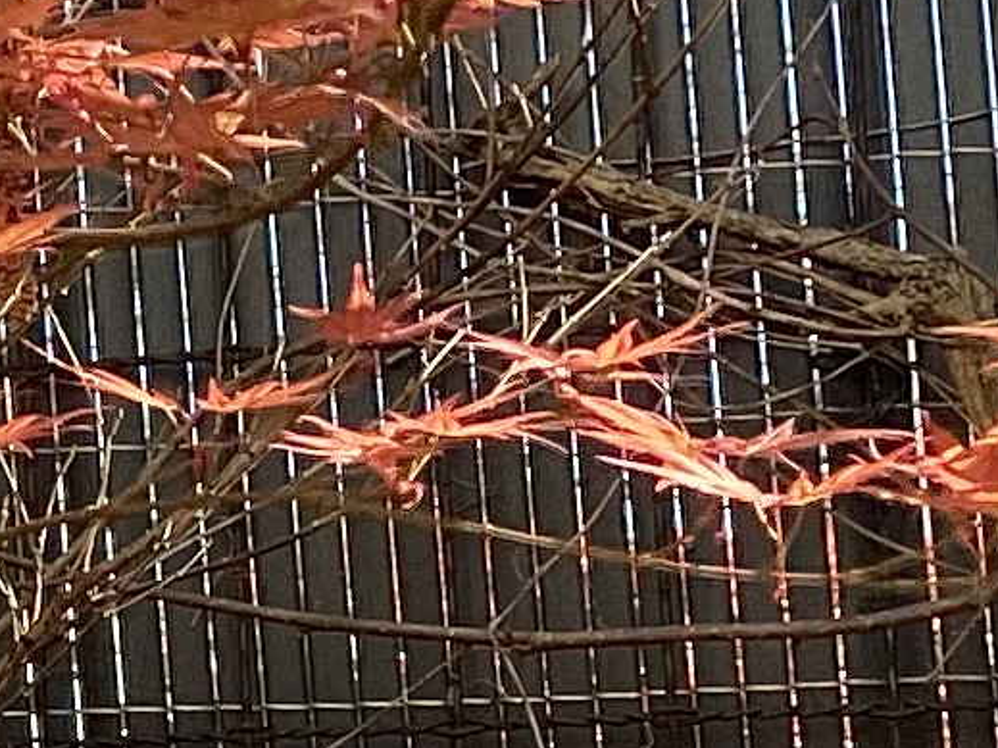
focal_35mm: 195
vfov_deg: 7.6
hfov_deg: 9.7
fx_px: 5621
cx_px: -700
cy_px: 665
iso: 25
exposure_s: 1/222
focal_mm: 3.3
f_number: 2.4
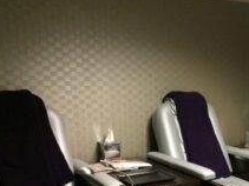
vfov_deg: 26.3
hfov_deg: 34.7
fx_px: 388
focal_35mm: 54
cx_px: 191
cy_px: 161
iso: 400
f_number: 2.2
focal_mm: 4.12
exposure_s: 1/15
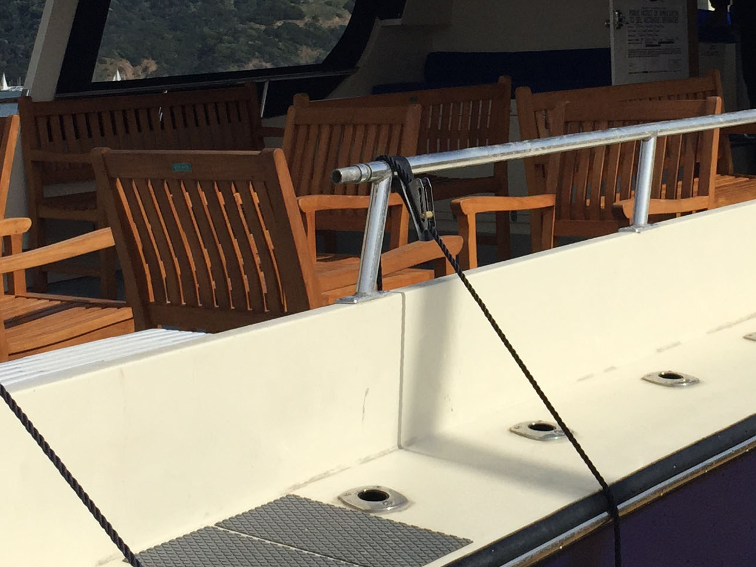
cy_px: 154
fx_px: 1616
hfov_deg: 26.2
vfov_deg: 19.8
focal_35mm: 74
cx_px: 490
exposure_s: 1/4950
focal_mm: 4.15
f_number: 2.2
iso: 32
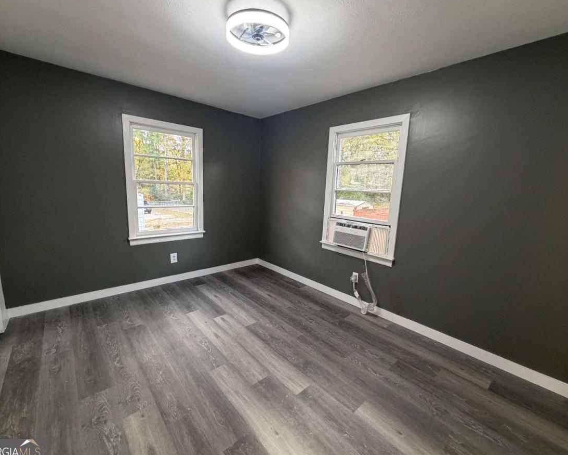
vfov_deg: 84.1
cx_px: 284
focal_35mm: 15
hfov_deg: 96.8
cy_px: 228
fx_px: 252
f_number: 2.2
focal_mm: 2.22
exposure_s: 1/60
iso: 320
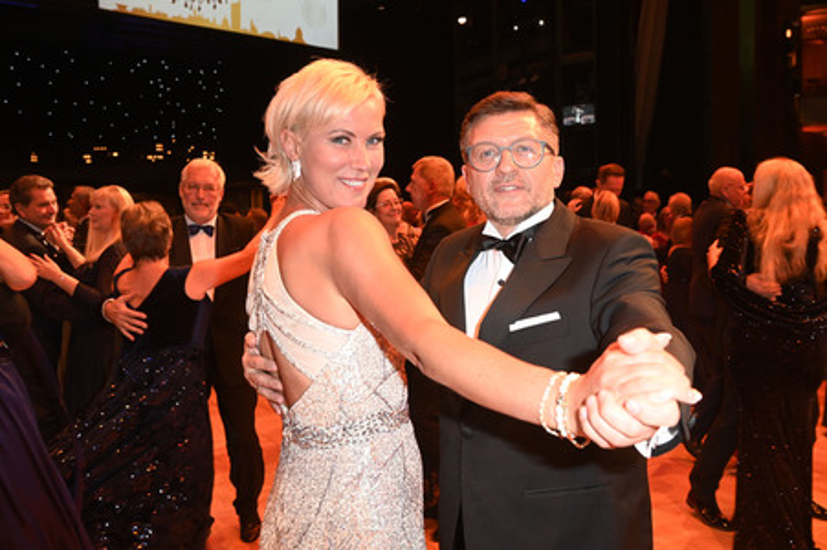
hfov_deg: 60.3
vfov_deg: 42.3
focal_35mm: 31
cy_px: 275
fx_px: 712
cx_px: 414
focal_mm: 31
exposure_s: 1/125
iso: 2000
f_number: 5.6
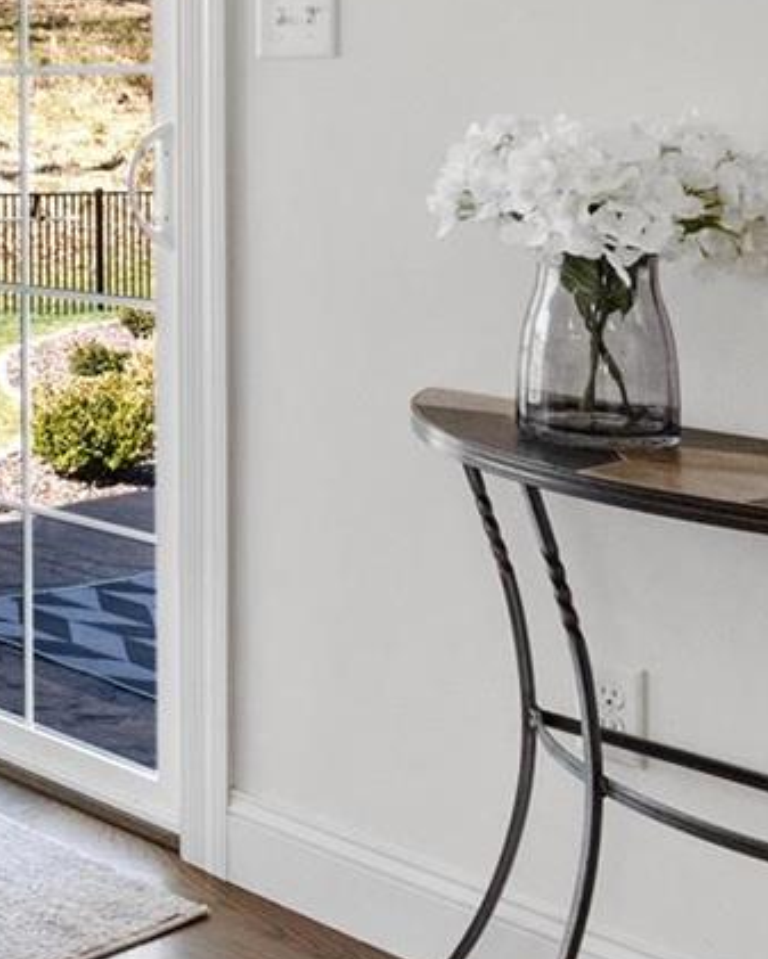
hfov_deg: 20.9
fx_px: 1619
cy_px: 89
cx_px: -504
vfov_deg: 31.4
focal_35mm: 57
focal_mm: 8
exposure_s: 1/20
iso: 400
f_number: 8
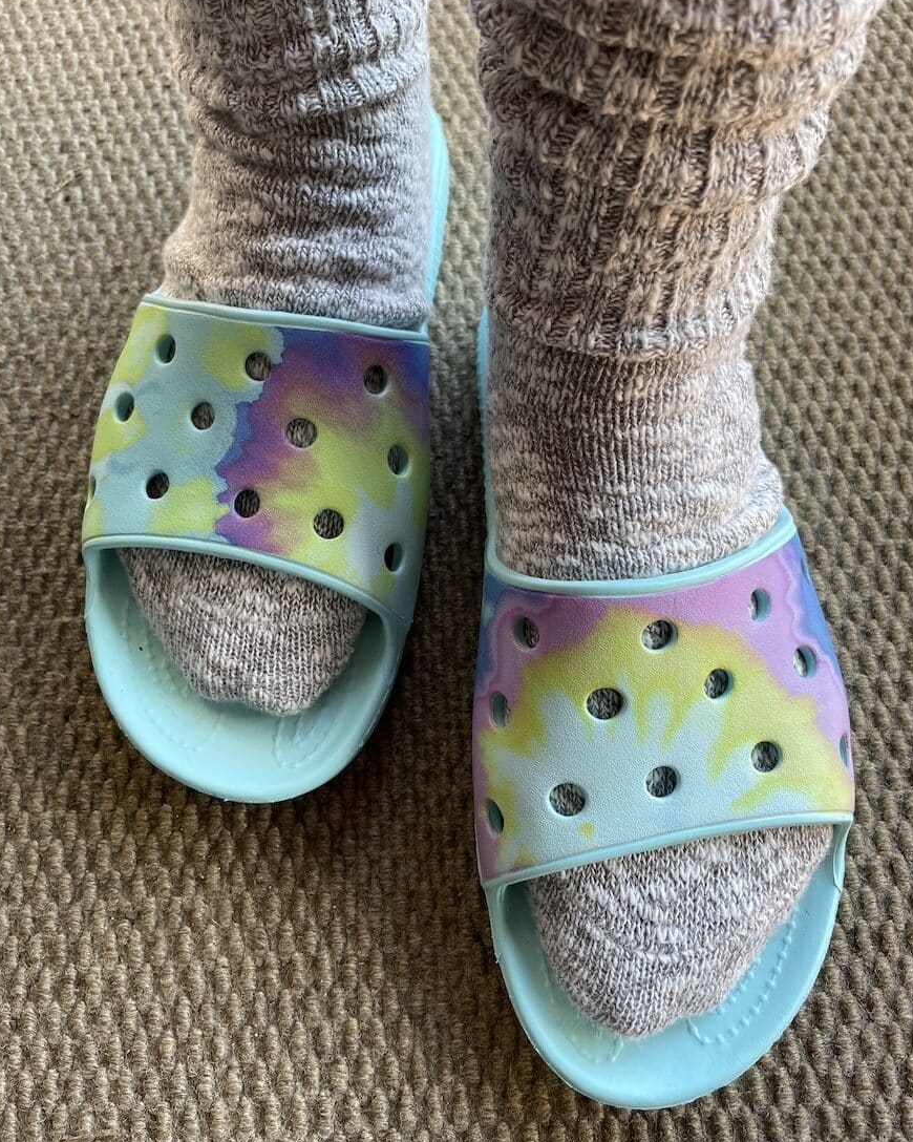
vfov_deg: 62.2
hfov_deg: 51.5
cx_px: 466
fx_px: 946
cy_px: 550
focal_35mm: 28
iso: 32
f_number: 1.6
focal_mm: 4.2
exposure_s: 1/121
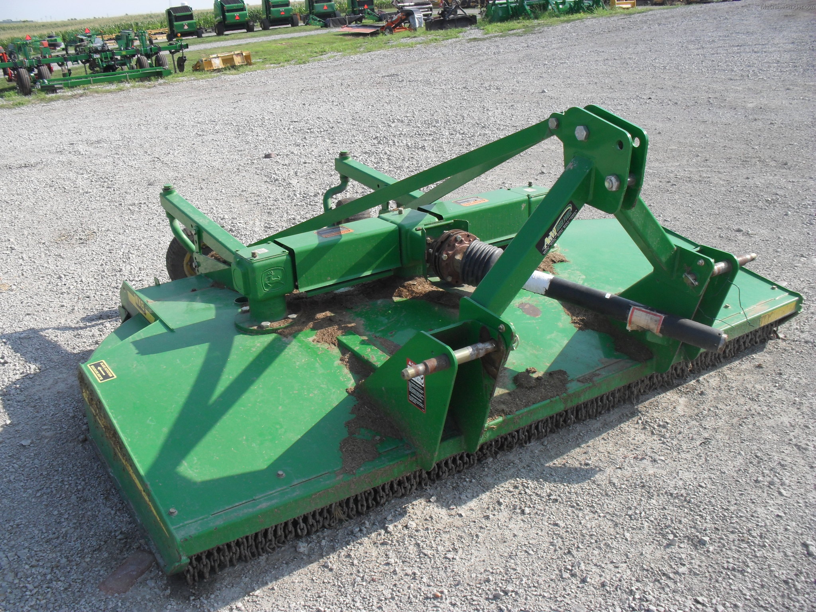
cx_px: 408
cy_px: 306
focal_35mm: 35
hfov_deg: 52.6
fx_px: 825
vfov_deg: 40.7
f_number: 8.4
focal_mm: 6.3
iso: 100
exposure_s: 1/125
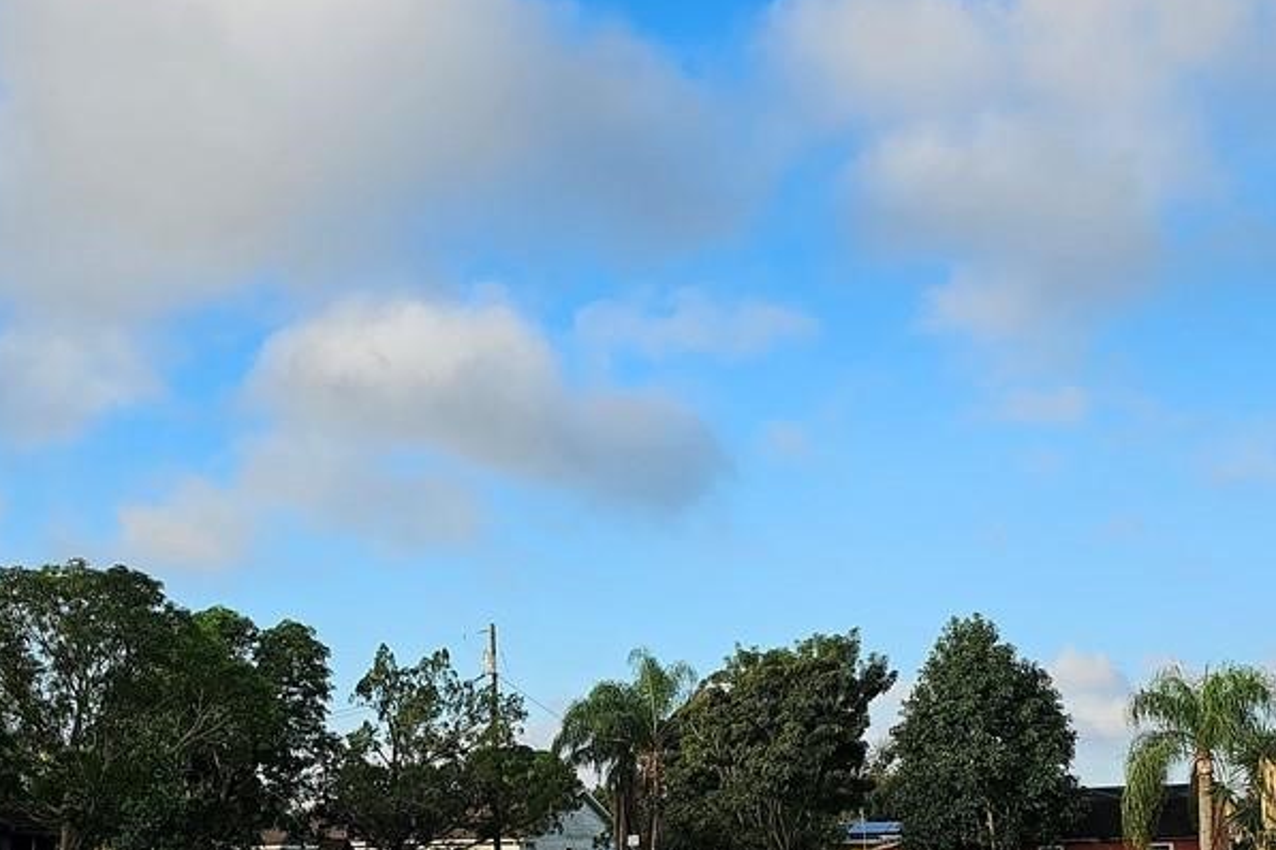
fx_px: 1453
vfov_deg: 31.2
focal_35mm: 41
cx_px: 425
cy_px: 762
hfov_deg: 46.7
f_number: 1.7
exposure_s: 1/565
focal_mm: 6.3
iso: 12
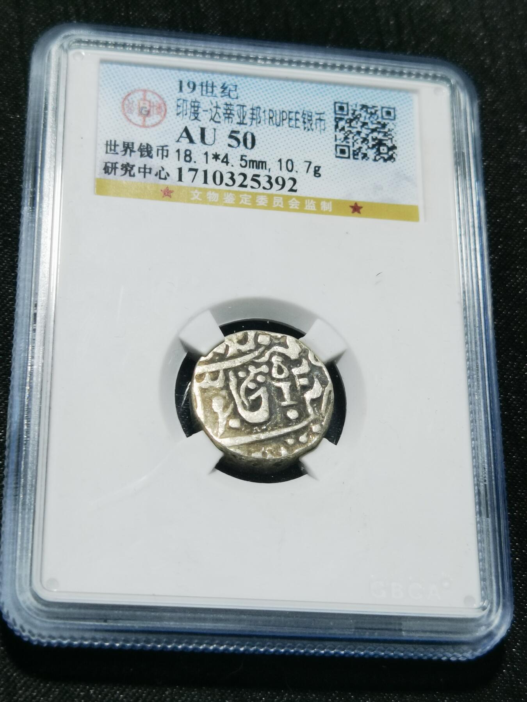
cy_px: 351
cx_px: 264
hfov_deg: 21.9
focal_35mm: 67
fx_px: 1360
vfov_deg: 29.0
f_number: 1.9
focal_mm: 6.67
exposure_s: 1/100
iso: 100
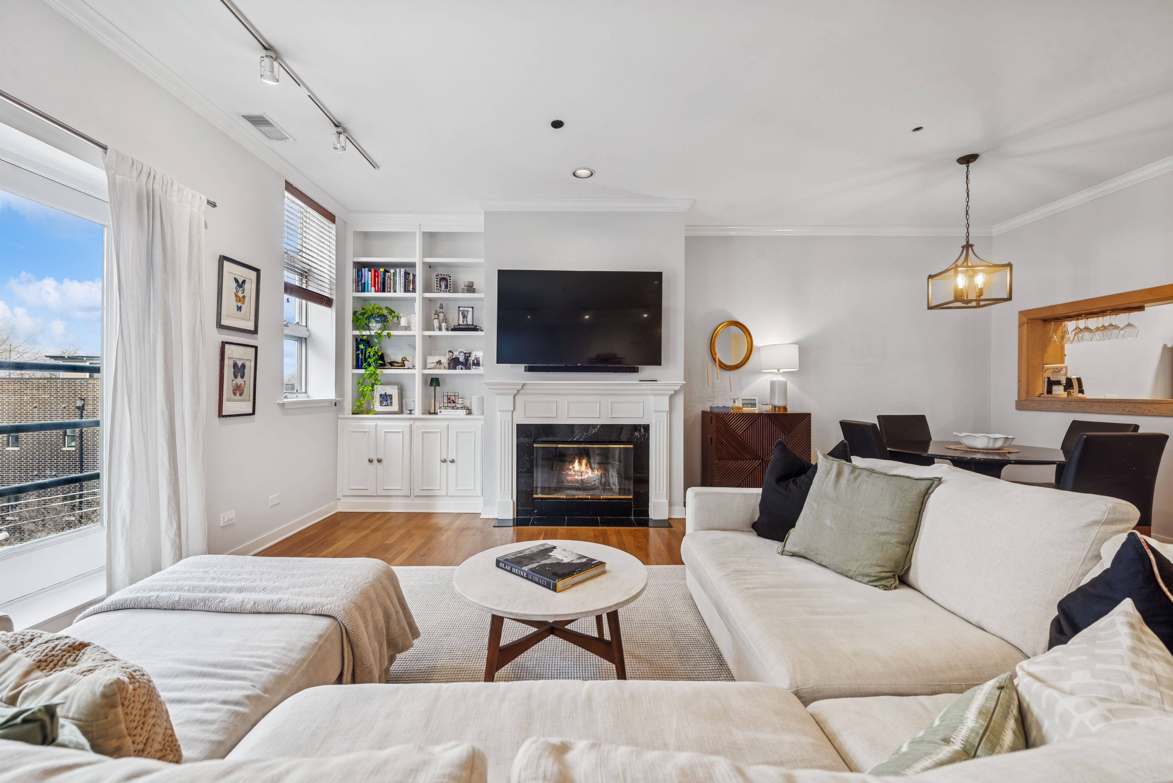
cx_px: 586
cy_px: 392
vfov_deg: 77.4
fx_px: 489
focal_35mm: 15
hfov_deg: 100.4
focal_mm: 15
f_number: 8
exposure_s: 1/20
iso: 200
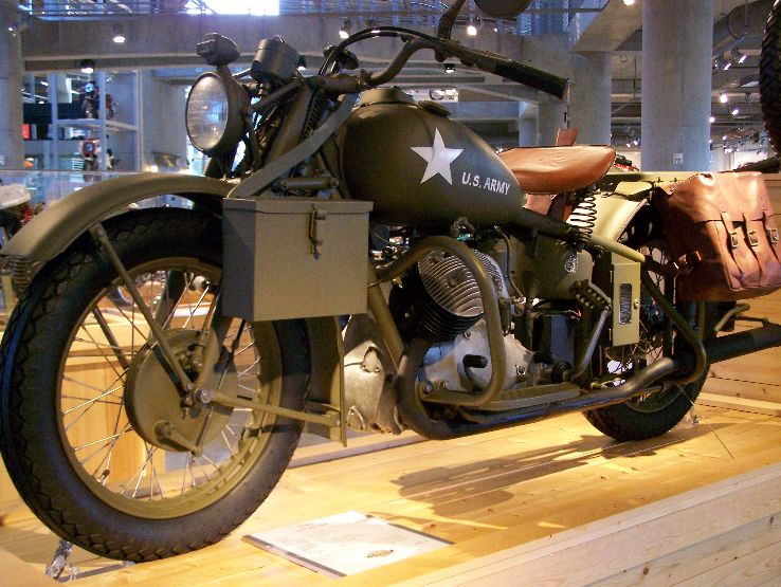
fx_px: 1152
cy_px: 294
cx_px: 390
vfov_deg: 28.6
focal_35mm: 51
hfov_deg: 37.5
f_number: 3
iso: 400
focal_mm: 8.5
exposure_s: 1/30
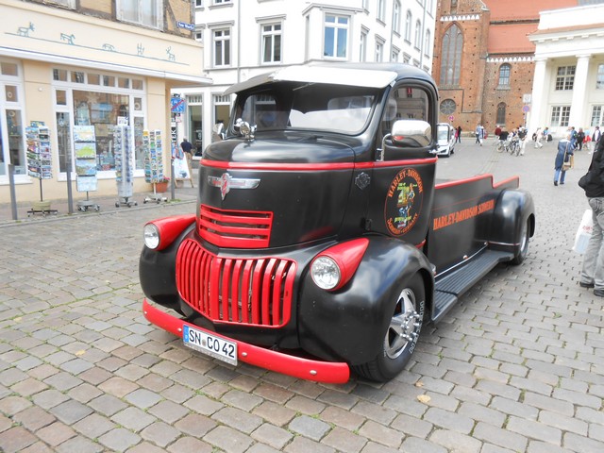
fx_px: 454
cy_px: 226
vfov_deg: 53.1
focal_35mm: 26
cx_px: 302
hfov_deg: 67.3
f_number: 3.5
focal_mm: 4.6
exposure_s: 1/160
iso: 80
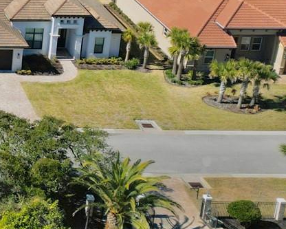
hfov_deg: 17.8
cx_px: -200
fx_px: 762
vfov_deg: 16.5
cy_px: -34
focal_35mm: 90
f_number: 1.7
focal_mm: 6.72
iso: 110
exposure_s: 1/5000
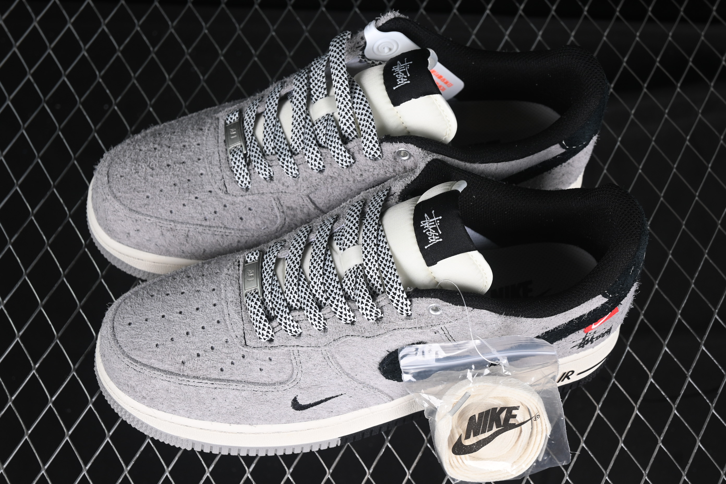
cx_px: 363
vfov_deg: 18.2
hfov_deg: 27.0
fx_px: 1512
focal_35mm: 75
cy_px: 242
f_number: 7.1
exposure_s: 1/60
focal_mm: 50
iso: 160
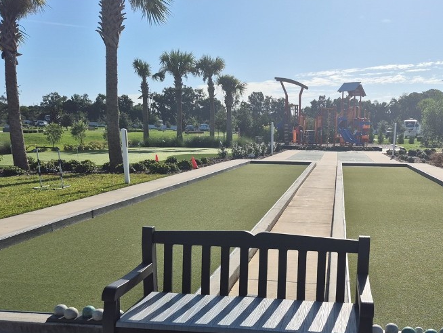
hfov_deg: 50.8
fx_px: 461
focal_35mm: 36
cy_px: 251
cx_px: 279
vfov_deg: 38.6
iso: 25
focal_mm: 5.4
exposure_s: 1/3456
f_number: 1.8
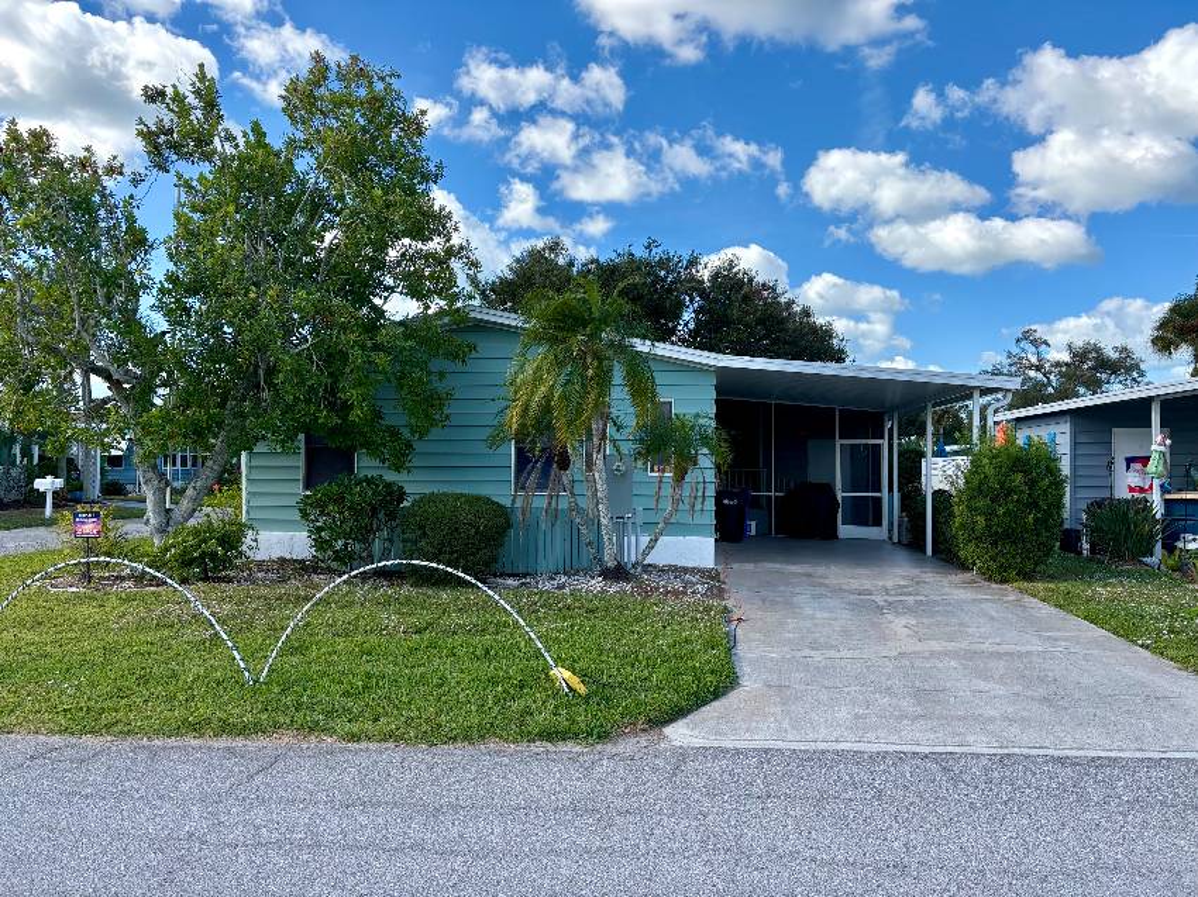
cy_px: 448
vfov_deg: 53.0
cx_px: 599
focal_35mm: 26
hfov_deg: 67.3
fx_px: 900
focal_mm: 5.96
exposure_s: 1/1848
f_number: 1.6
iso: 50
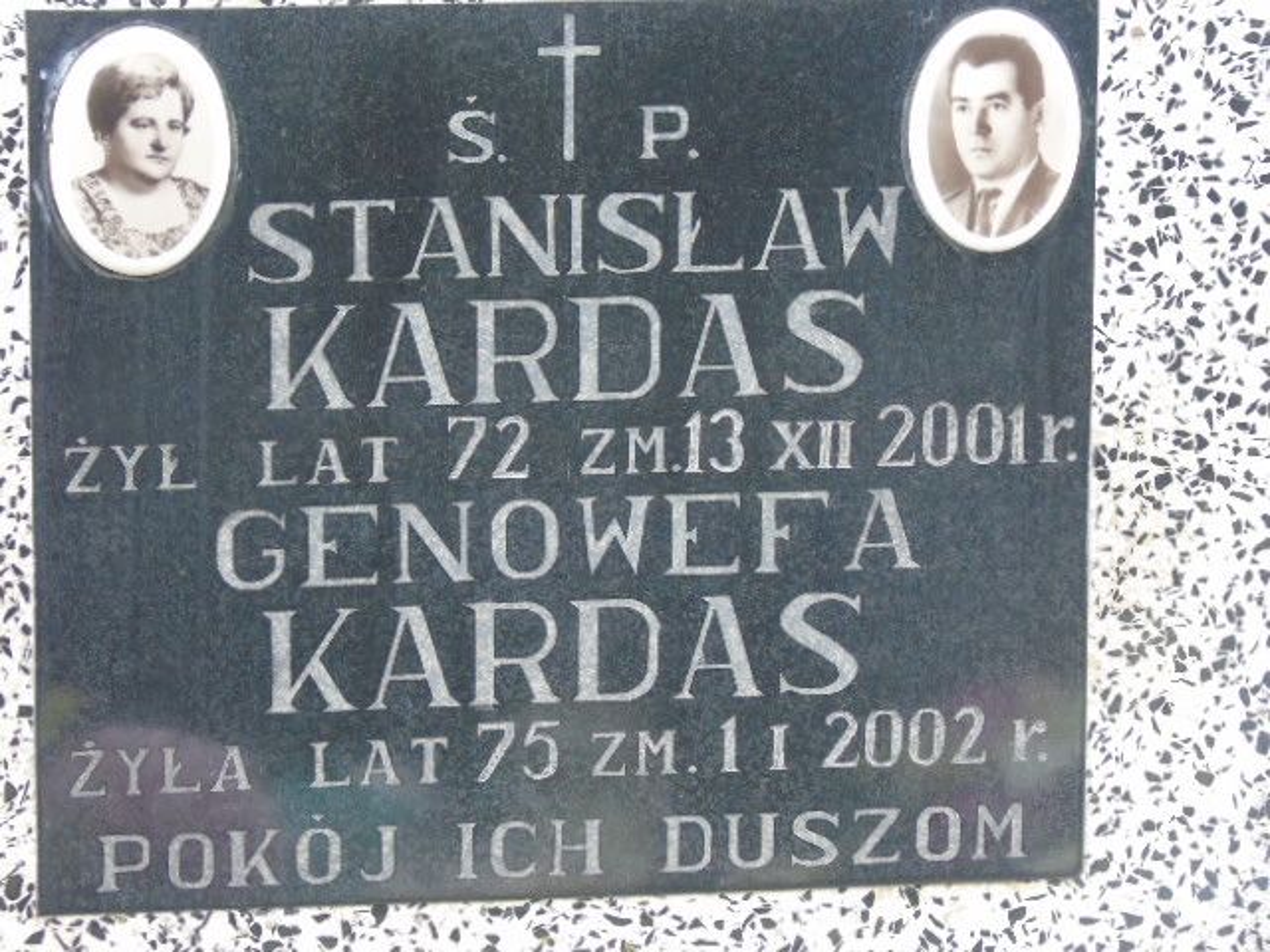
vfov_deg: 8.0
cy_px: 476
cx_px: 635
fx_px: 6824
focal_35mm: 186
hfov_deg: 10.6
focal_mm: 33
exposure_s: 1/60
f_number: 5
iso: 400
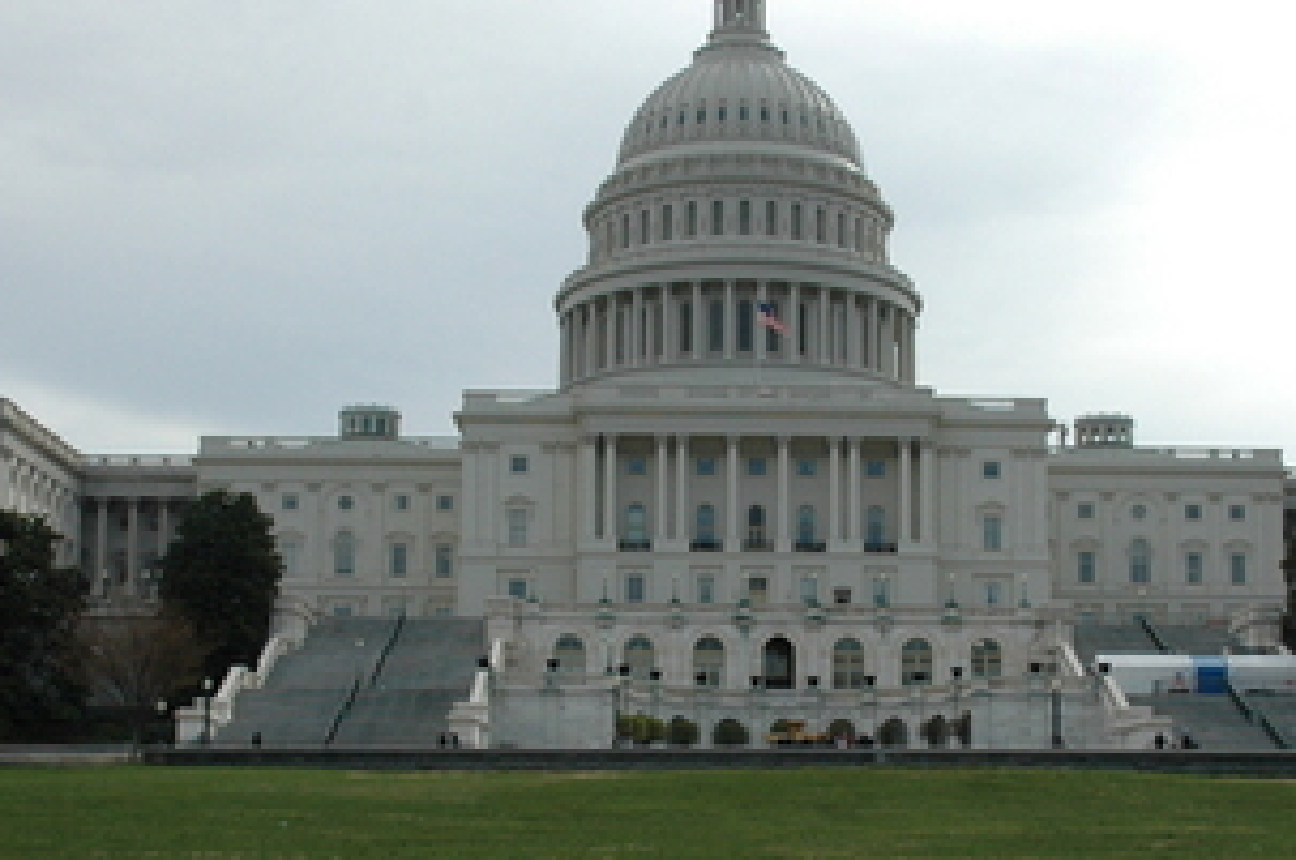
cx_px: 693
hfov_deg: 34.5
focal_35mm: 58
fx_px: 2085
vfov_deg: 23.1
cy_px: 608
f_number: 7.1
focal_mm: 18
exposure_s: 1/1250
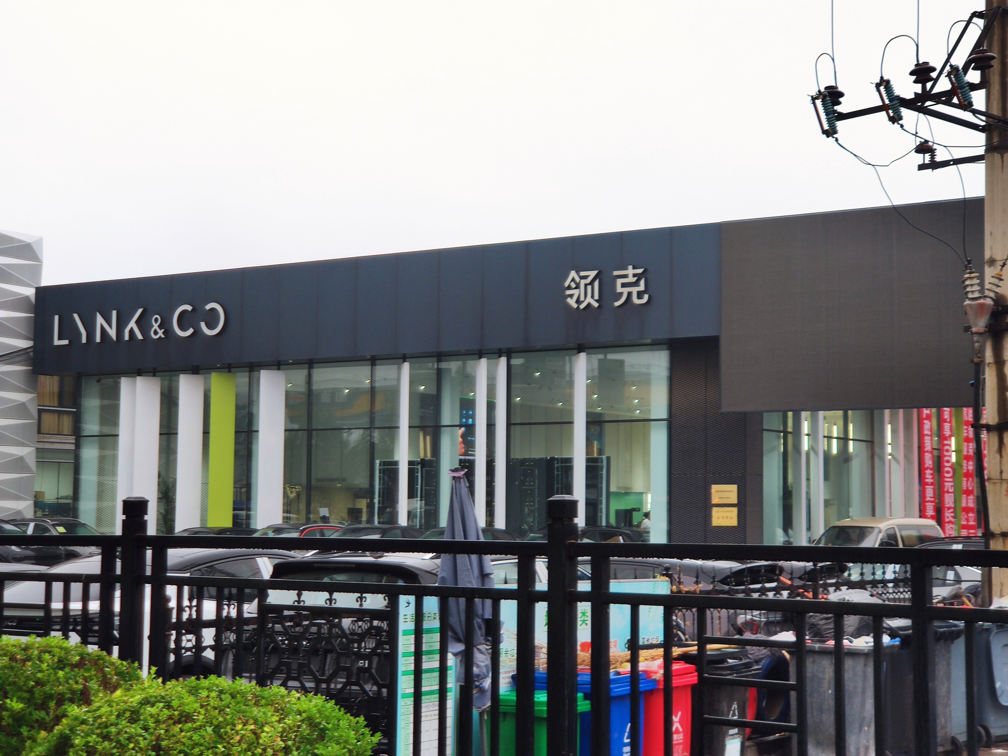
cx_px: 504
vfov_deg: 25.2
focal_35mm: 58
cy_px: 378
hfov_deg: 33.2
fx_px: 1689
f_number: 2.2
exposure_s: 1/50
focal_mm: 6.22
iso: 154
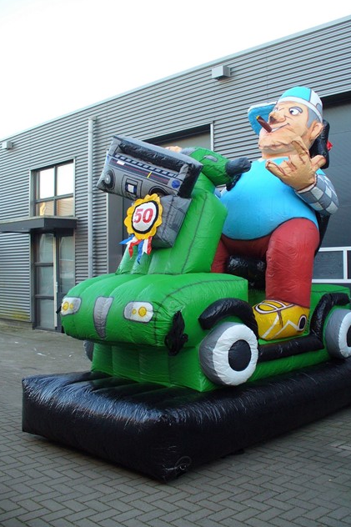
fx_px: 571
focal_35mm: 39
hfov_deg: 34.2
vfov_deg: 49.6
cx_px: 195
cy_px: 261
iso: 100
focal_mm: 6.1
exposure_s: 1/60
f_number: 2.8
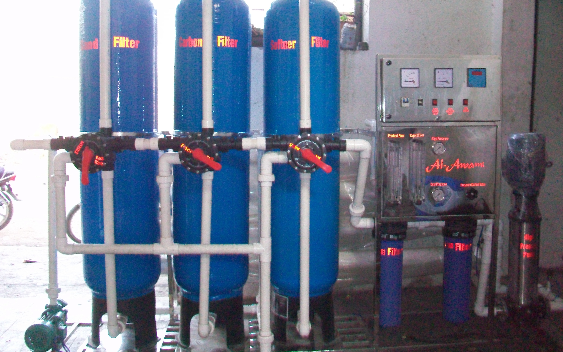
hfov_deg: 56.7
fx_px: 522
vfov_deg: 37.3
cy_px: 172
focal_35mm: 34
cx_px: 282
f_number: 2.8
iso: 400
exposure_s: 1/60
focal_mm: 5.7
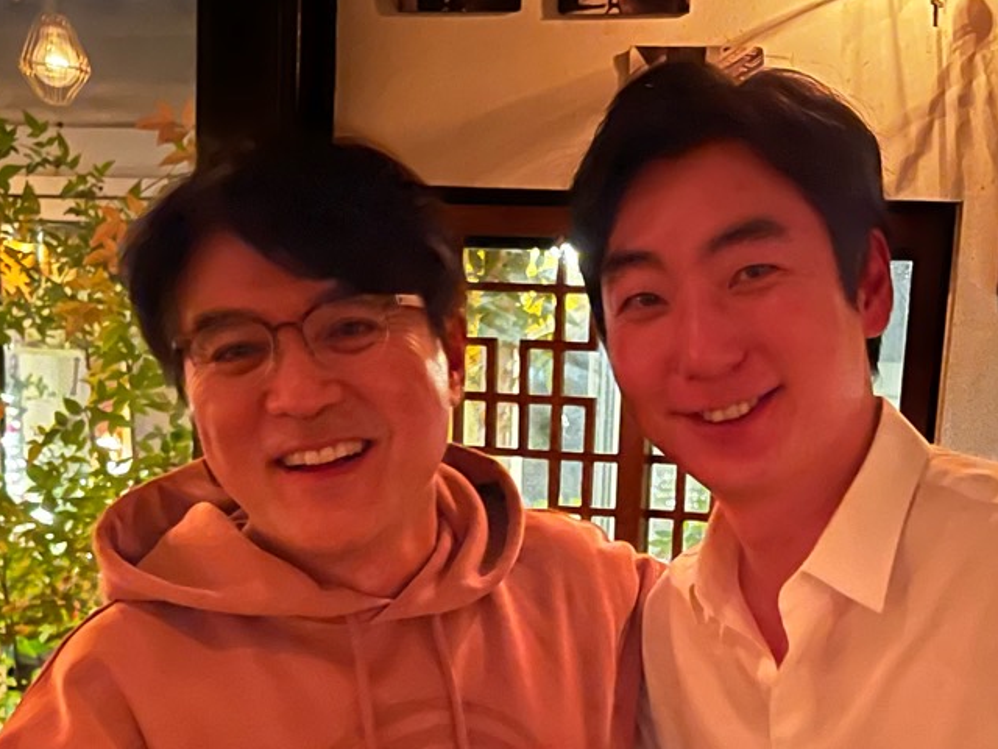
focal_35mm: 52
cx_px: 577
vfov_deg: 27.0
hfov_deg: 36.7
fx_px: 1499
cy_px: 687
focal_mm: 5.1
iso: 2000
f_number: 1.6
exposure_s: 1/15
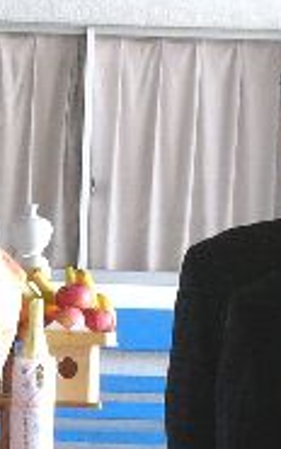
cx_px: -39
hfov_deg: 4.0
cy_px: 262
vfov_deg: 6.4
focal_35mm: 326
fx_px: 3985
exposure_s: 1/40
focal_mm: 14.8
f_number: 2.8
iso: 200
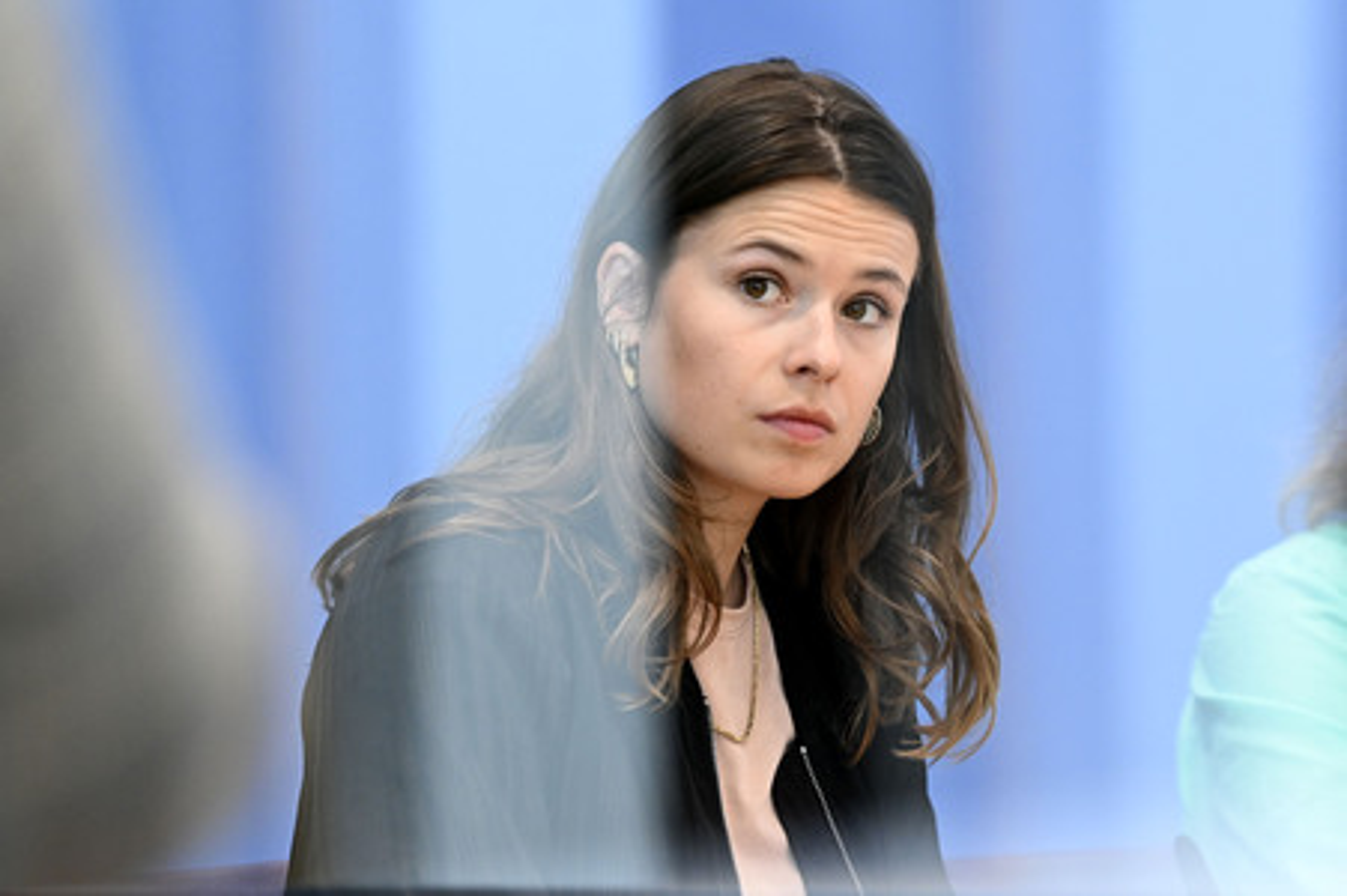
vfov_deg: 6.9
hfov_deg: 10.3
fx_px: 7478
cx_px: 674
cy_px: 448
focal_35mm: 200
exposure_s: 1/640
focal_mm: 200
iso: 3200
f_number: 5
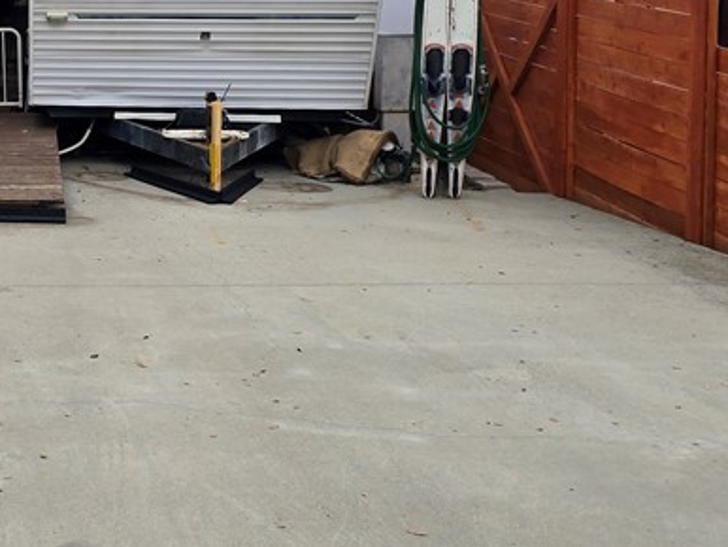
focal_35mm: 61
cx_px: -53
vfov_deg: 23.4
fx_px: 1284
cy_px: 57
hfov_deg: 29.0
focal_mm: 6.3
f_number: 1.7
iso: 16
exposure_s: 1/180
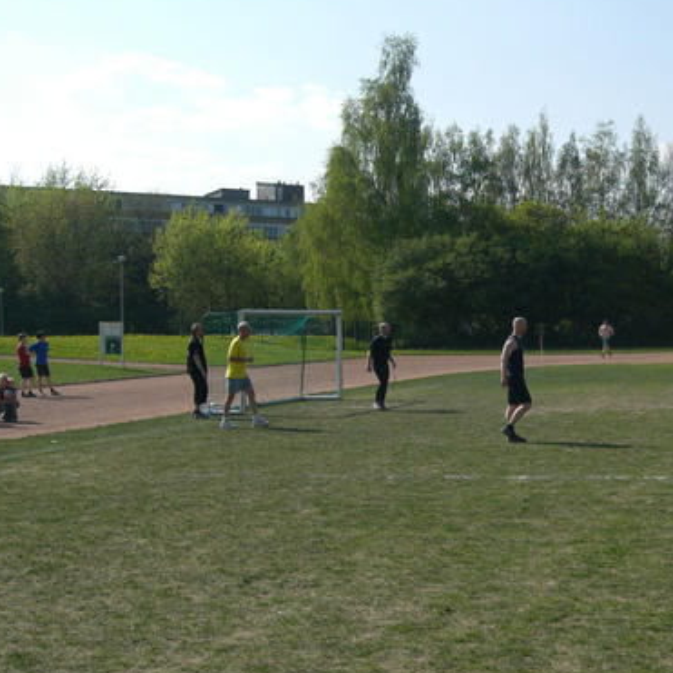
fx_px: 1276
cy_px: 336
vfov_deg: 29.6
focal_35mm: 58
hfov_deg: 28.8
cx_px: 559
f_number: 4.4
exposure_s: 1/640
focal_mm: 6.3
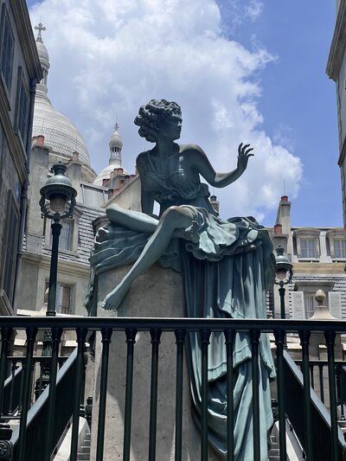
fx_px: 1026
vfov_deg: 25.3
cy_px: 230
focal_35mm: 77
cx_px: 173
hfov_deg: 19.1
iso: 32
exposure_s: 1/1429
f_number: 2.8
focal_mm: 9
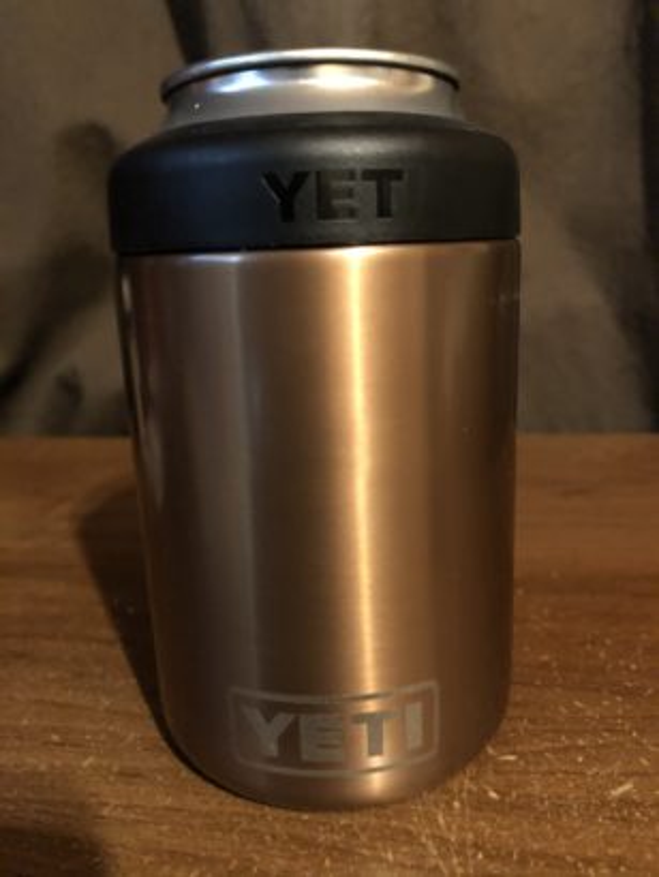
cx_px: 330
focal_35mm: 28
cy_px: 438
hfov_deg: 49.8
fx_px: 710
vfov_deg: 63.4
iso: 250
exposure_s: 1/4
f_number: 1.8
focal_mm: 3.99
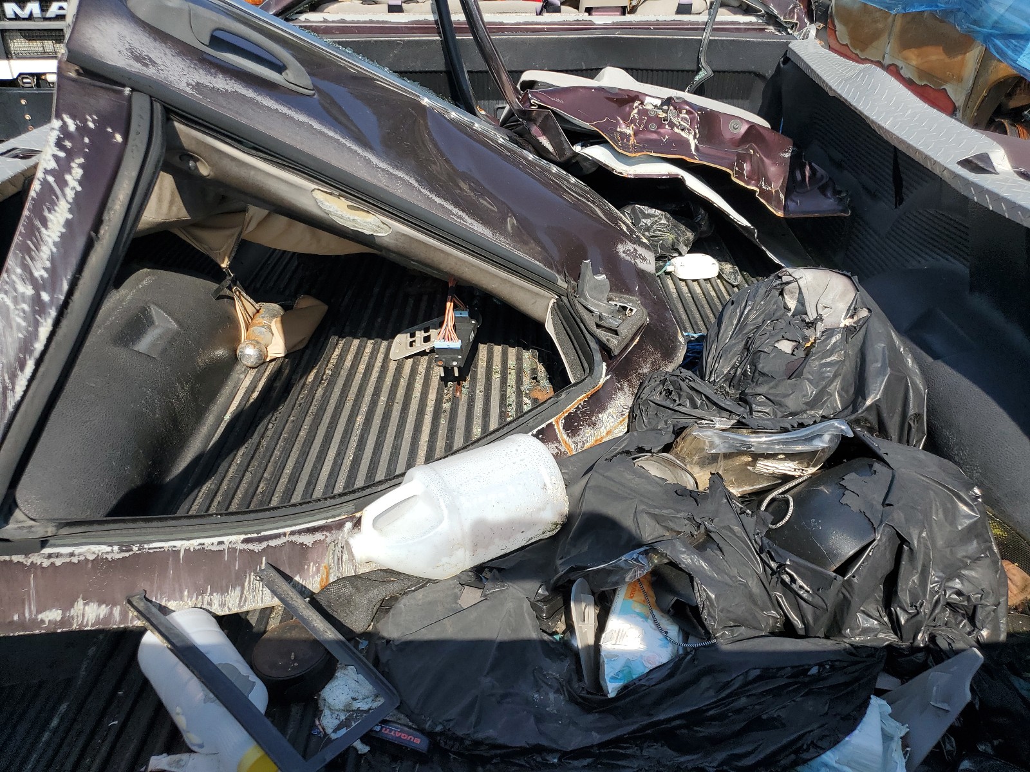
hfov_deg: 67.3
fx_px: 774
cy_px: 386
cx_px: 515
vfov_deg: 53.1
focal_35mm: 26
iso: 50
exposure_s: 1/2500
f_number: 1.5
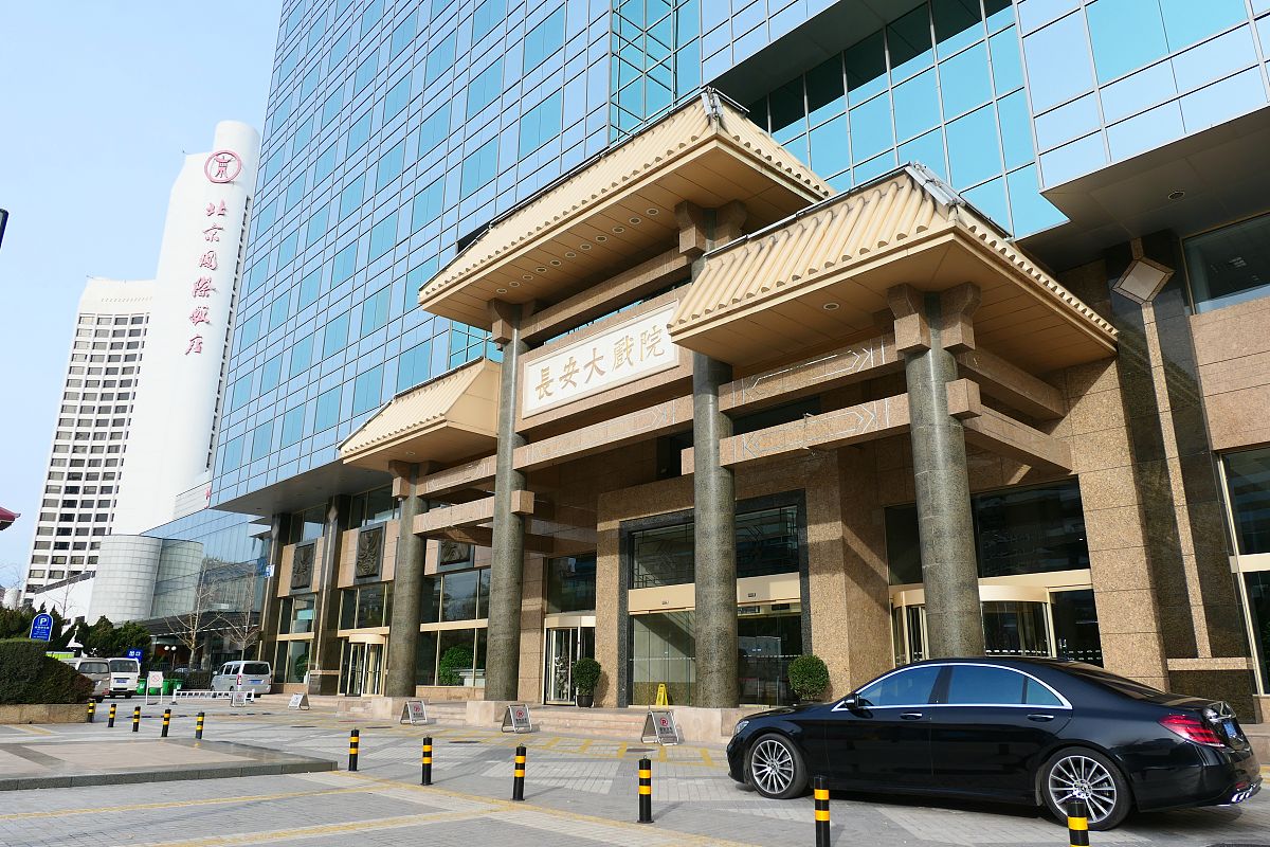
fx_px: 847
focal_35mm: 24
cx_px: 635
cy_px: 424
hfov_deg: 73.7
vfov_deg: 53.1
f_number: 2.8
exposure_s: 1/1600
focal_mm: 8.8
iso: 125
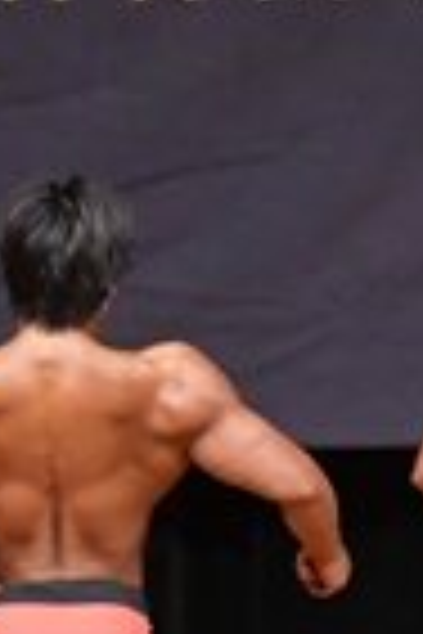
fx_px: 14539
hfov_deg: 1.7
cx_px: 169
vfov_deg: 2.5
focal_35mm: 825
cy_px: 355
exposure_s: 1/400
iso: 5000
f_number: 5.6
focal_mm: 100
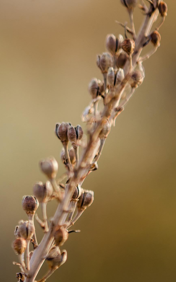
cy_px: 142
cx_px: -43
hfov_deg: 2.8
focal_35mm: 476
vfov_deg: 4.4
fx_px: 3655
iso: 100
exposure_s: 1/125
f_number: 3.8
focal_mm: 180
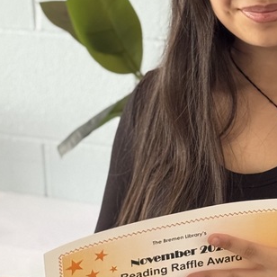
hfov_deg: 12.2
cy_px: 154
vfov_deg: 12.4
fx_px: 1277
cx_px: 275
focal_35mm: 141
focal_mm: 6.76
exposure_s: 1/39
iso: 500
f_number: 1.78
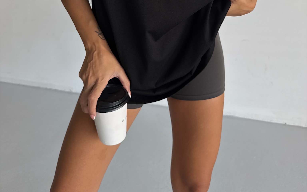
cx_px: 153
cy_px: 16
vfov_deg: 34.9
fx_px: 285
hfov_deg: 56.7
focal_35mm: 34
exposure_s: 1/141
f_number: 1.78
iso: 50
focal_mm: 6.76
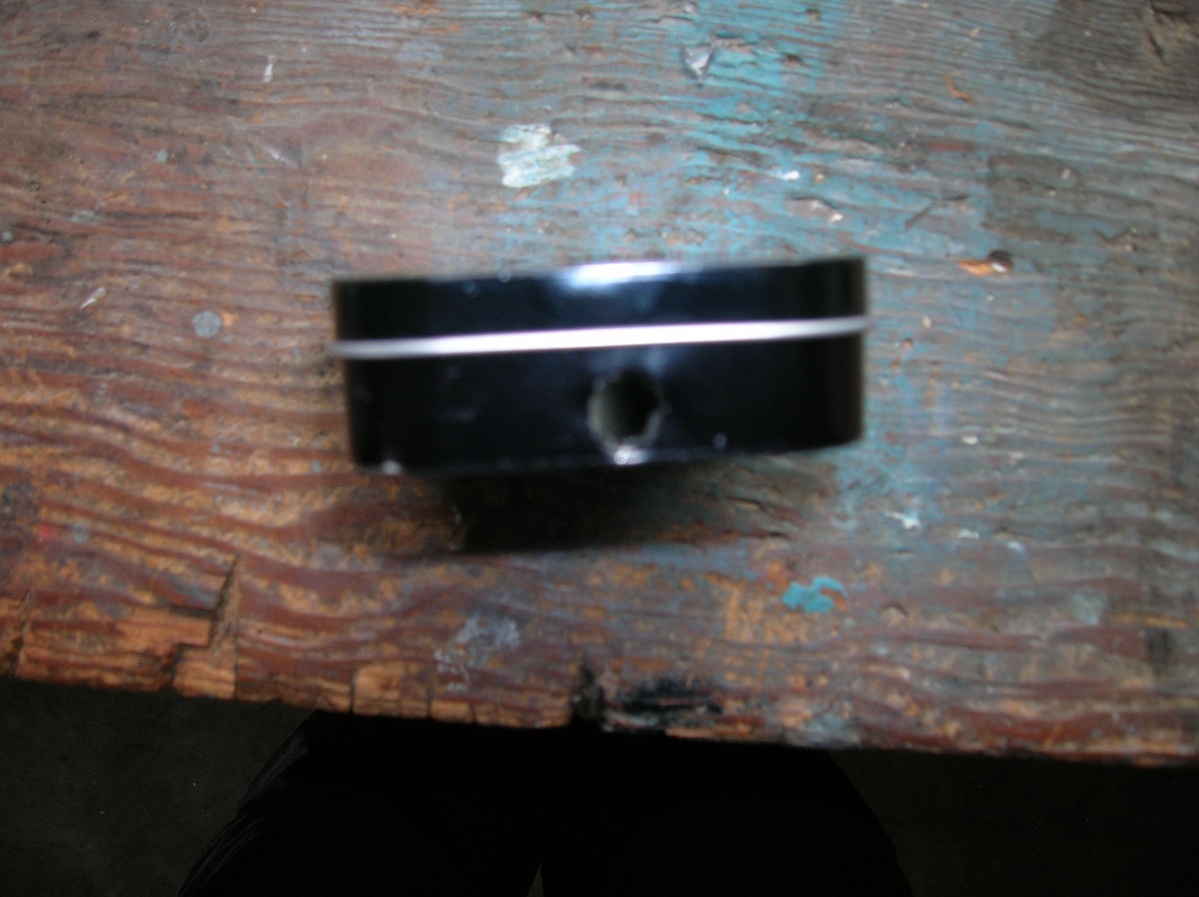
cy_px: 448
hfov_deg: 54.0
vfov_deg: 41.7
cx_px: 600
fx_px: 1177
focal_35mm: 34
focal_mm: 5.7
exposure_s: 1/60.1
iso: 50
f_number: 2.9
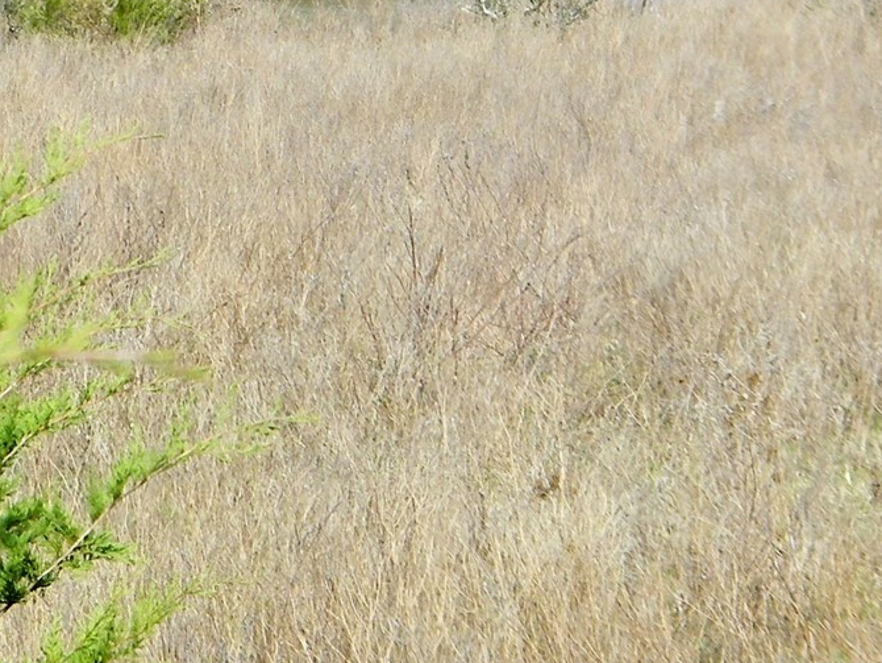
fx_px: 8692
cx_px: 288
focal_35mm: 341
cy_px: 67
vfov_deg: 4.4
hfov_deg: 5.8
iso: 80
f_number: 4.8
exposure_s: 1/200
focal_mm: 21.3
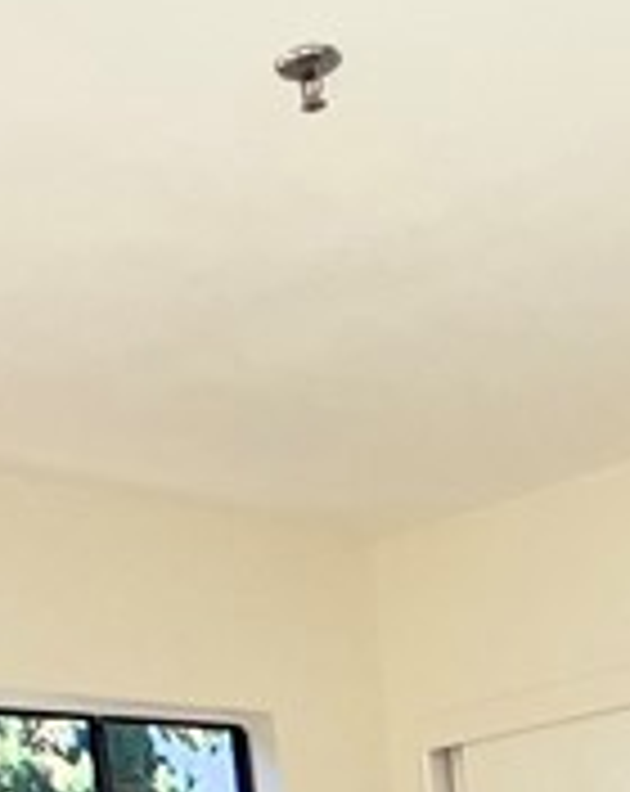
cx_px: 306
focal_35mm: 74
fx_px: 1731
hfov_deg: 20.6
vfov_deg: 19.4
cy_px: 1418
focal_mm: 1.57
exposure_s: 1/174
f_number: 1.8
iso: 32
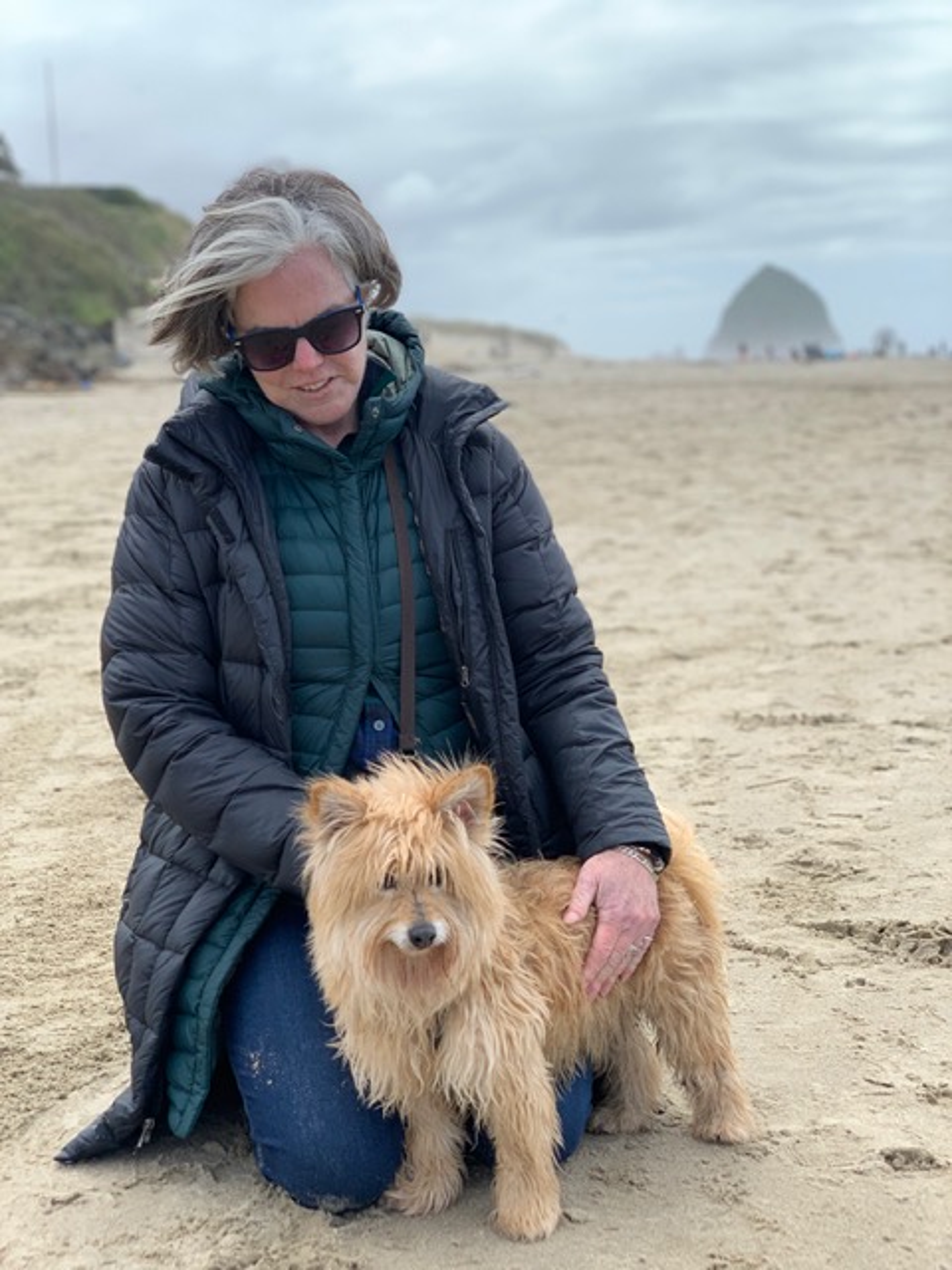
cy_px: 635
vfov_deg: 36.8
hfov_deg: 28.0
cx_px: 476
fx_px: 1907
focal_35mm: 52
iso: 16
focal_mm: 6
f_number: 2.4
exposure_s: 1/749
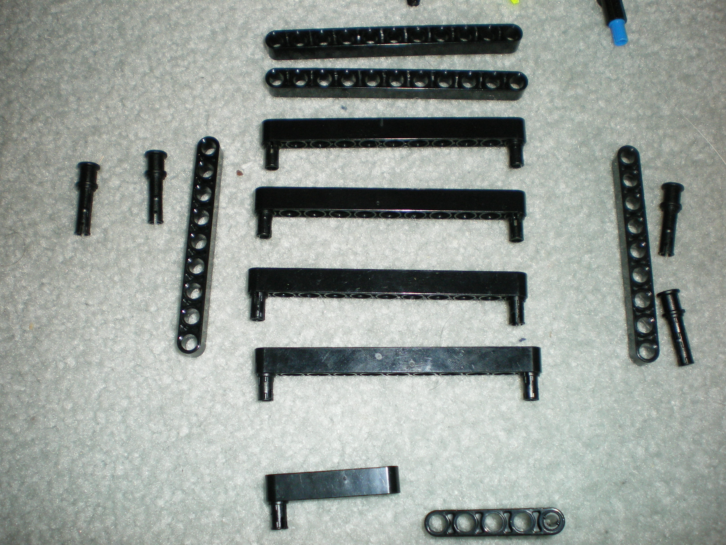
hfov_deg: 51.4
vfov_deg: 39.7
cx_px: 363
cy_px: 272
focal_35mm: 36
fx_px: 755
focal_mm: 6.3
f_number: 3.1
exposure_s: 1/50
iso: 200
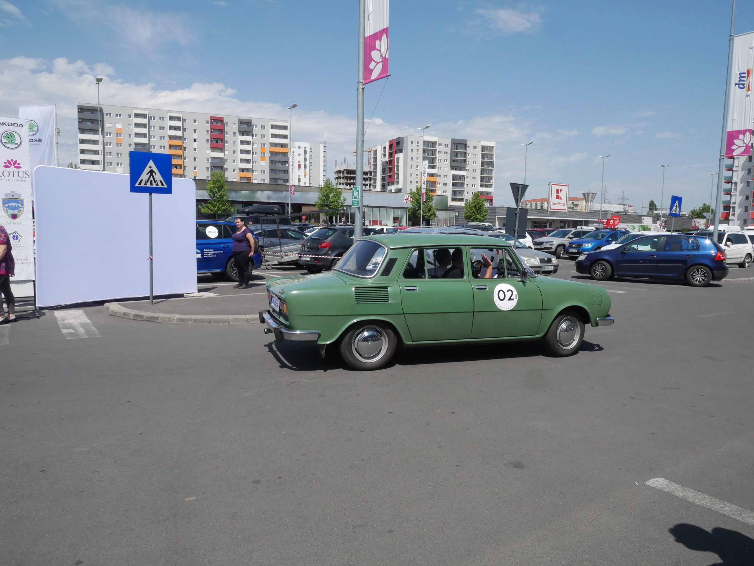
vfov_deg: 56.8
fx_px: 523
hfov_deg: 71.6
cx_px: 377
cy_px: 283
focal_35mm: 24
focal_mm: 12
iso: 1600
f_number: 10
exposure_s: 1/3200
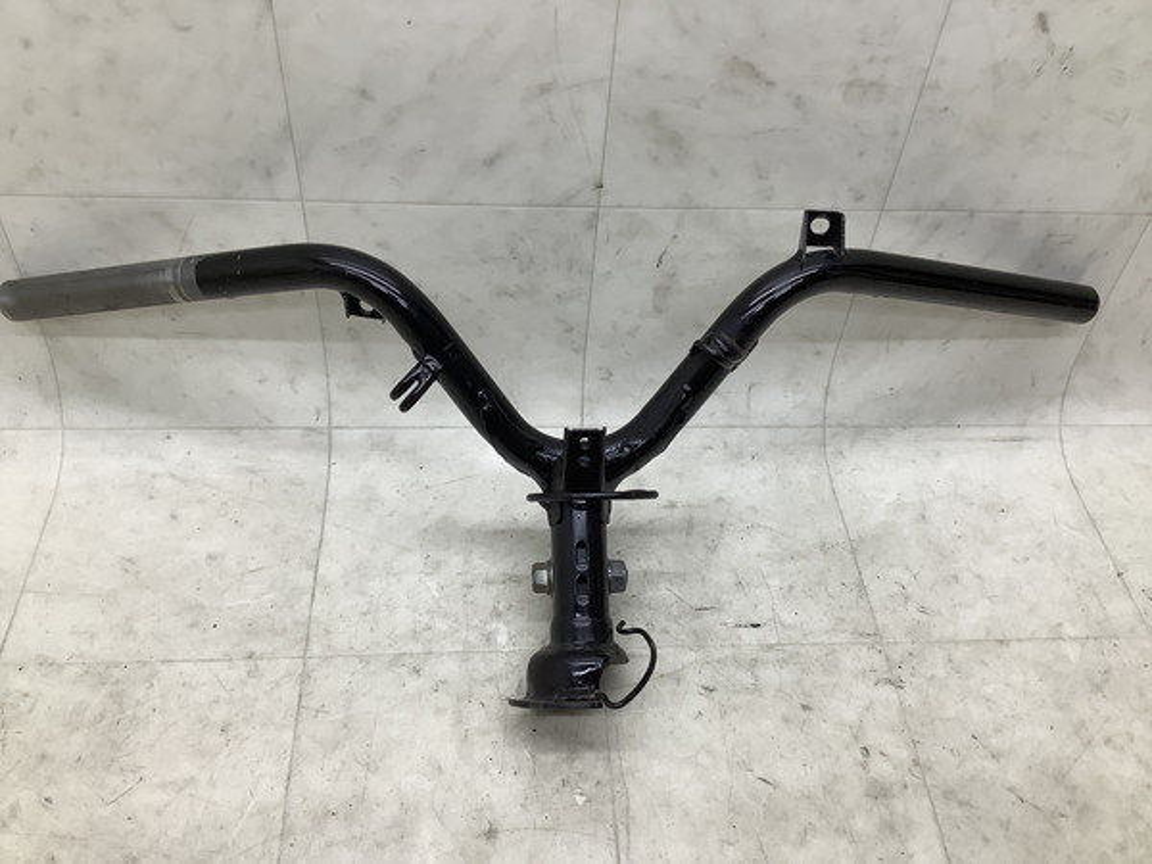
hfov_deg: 58.4
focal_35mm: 31
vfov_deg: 45.4
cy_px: 432
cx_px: 576
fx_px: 1032
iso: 50
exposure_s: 1/60
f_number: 2.4
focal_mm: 3.3
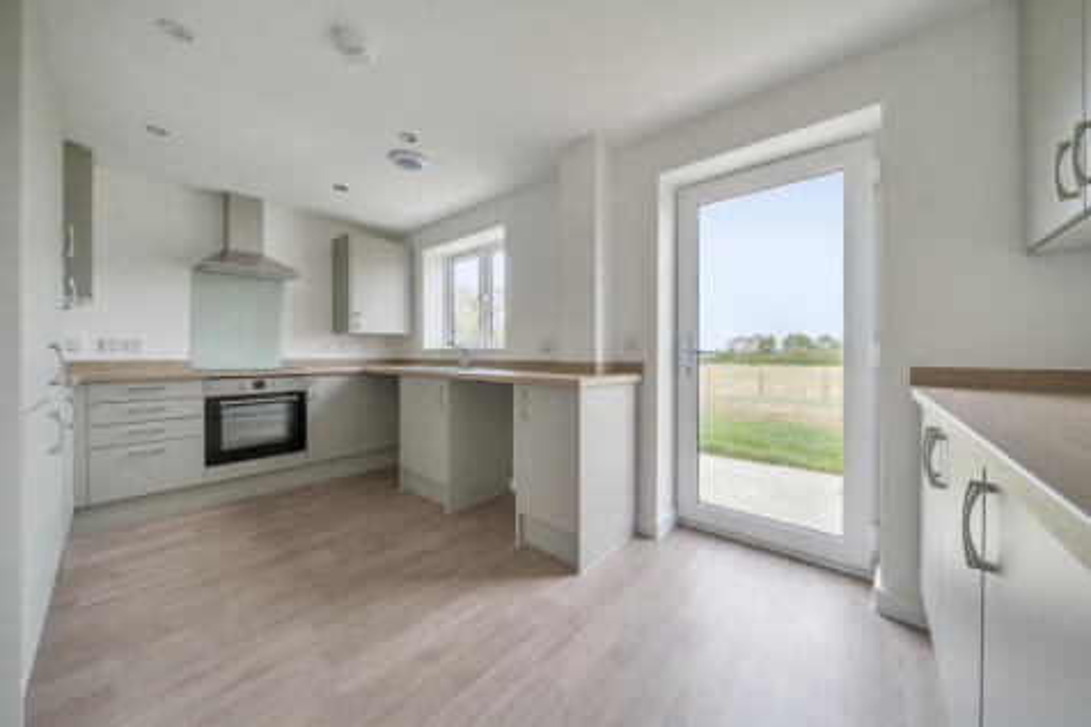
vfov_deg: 90.0
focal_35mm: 12
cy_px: 364
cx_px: 546
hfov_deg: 112.6
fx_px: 364
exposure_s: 1/30
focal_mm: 12
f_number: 8
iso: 100
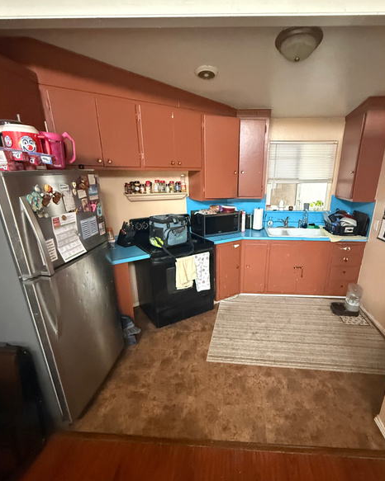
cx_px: 221
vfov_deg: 86.2
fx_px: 257
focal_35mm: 18
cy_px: 263
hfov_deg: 73.4
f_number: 2.2
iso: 1000
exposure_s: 1/60
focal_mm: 2.22
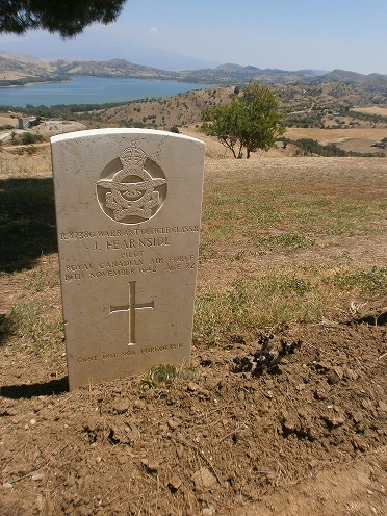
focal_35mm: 27
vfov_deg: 65.3
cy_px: 258
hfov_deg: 51.4
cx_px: 194
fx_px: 402
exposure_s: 1/200
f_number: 10
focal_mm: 4.8
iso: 100
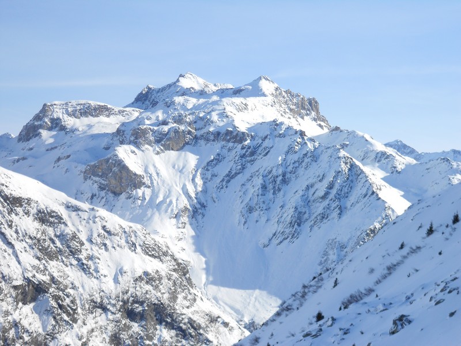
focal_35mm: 86
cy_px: 173
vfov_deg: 17.2
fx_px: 1145
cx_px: 230
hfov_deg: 22.8
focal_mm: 15.4
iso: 80
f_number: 6.3
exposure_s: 1/320
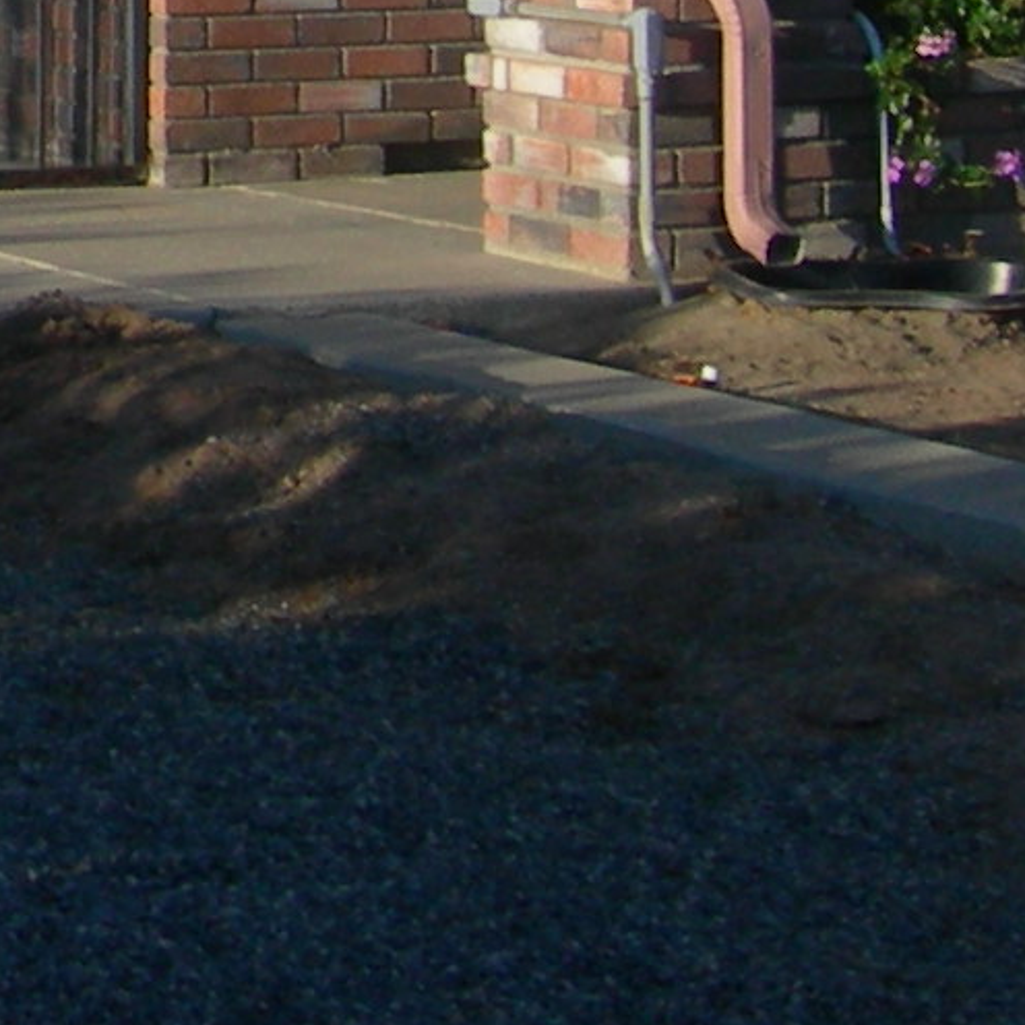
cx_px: -1339
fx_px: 6968
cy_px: -1068
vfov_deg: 8.0
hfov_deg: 7.9
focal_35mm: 208
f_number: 4.8
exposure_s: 1/460
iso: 50
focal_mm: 7.8
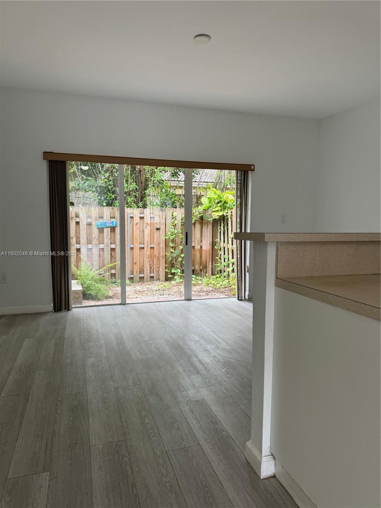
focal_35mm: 24
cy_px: 254
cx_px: 190
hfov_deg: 56.8
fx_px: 352
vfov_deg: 71.6
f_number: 1.78
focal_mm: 6.76
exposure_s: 1/60
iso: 125
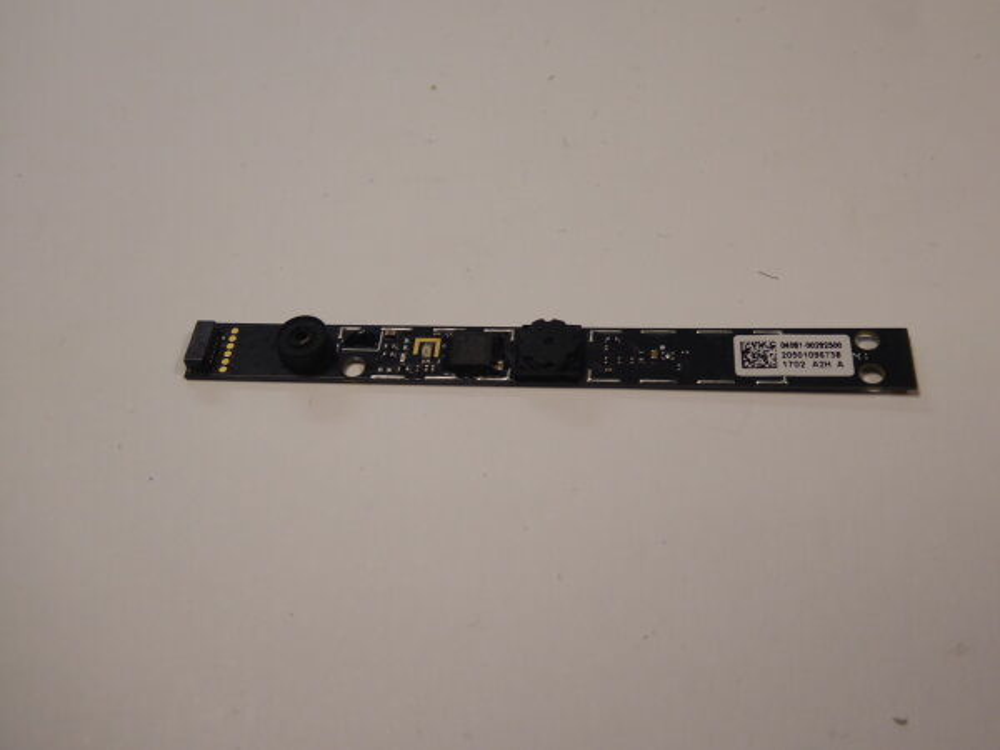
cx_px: 500
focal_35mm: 36
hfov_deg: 51.4
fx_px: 1040
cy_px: 375
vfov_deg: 39.7
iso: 160
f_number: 3.7
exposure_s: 1/60
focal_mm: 6.3
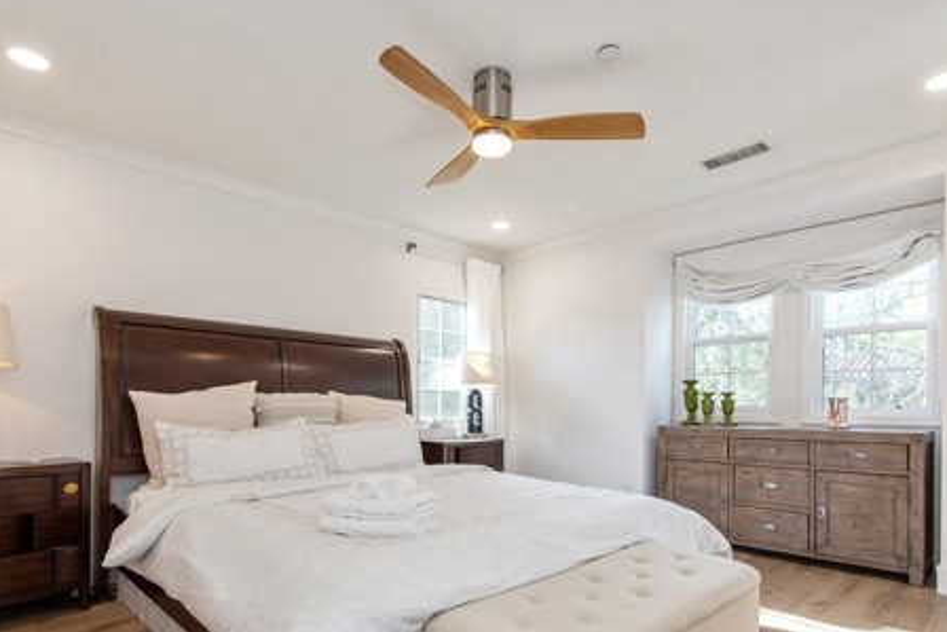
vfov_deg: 60.8
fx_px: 526
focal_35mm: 20
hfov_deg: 84.0
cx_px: 467
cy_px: 409
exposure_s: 1/125
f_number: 5.6
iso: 720
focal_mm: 14
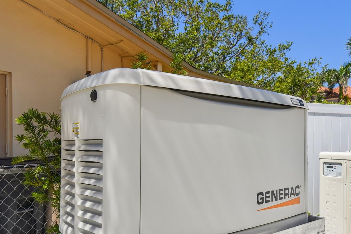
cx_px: 213
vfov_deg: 40.8
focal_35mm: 32
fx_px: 312
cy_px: 145
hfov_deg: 58.2
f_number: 7.1
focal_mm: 16
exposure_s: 1/640
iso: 100
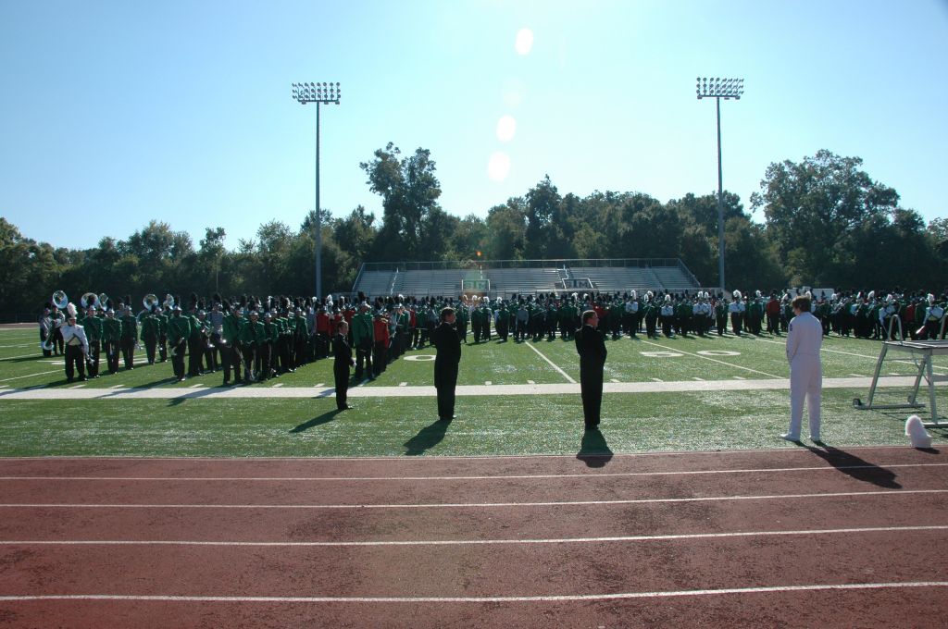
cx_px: 474
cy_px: 314
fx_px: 710
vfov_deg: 47.8
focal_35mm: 27
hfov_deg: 67.4
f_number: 10
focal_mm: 18
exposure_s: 1/400
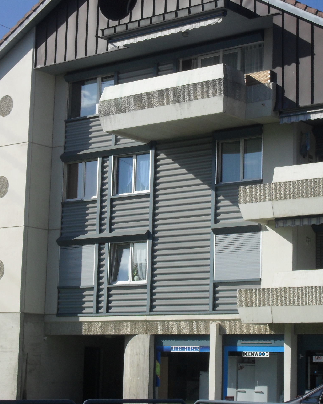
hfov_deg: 17.9
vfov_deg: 22.2
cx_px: 180
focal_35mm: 86
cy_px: 202
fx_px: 1028
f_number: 11.8
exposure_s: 1/180
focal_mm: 11.7
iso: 100
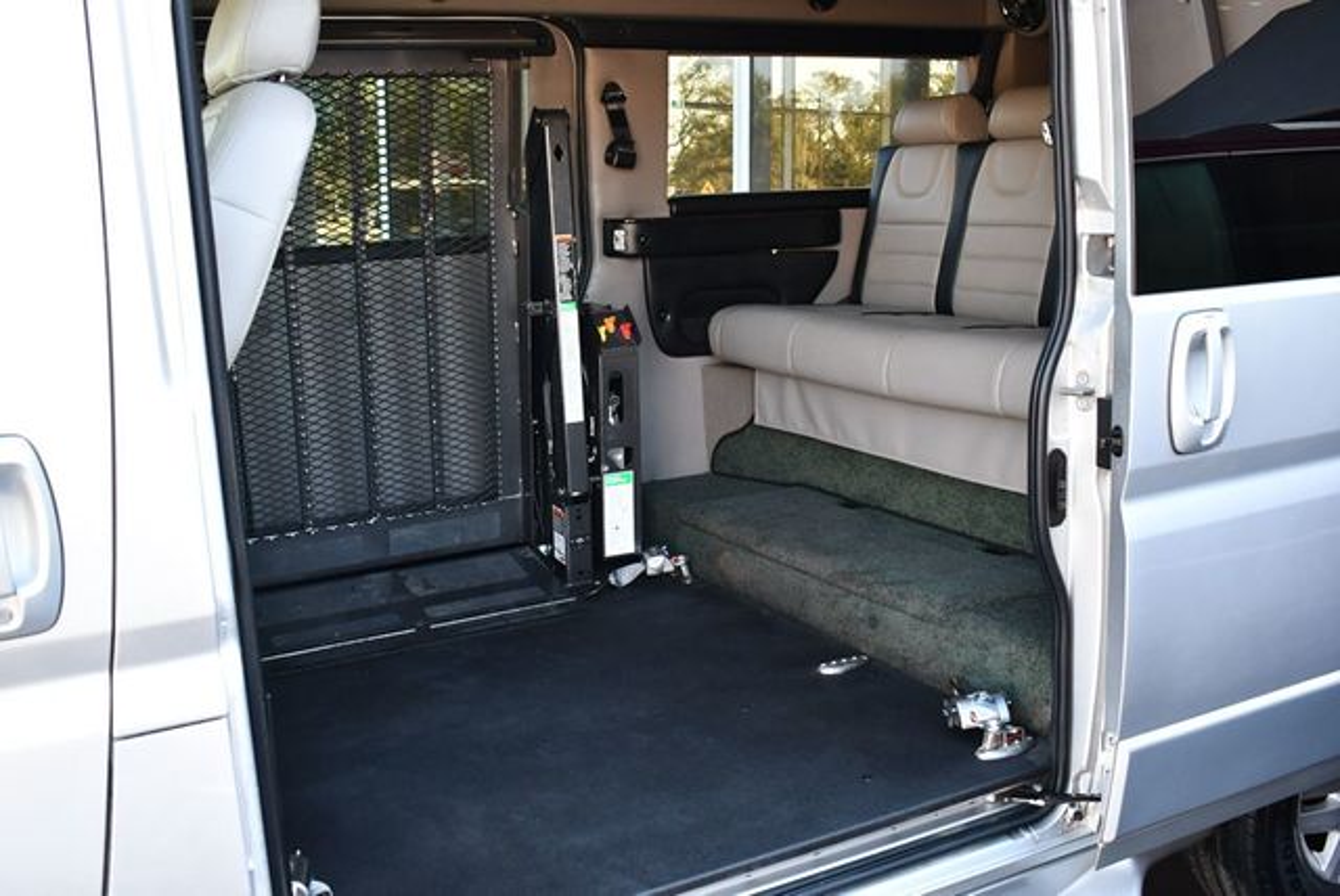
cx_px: 670
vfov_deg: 36.9
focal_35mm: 36
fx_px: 1341
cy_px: 448
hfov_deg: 53.1
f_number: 3.5
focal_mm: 18
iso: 800
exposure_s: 1/250
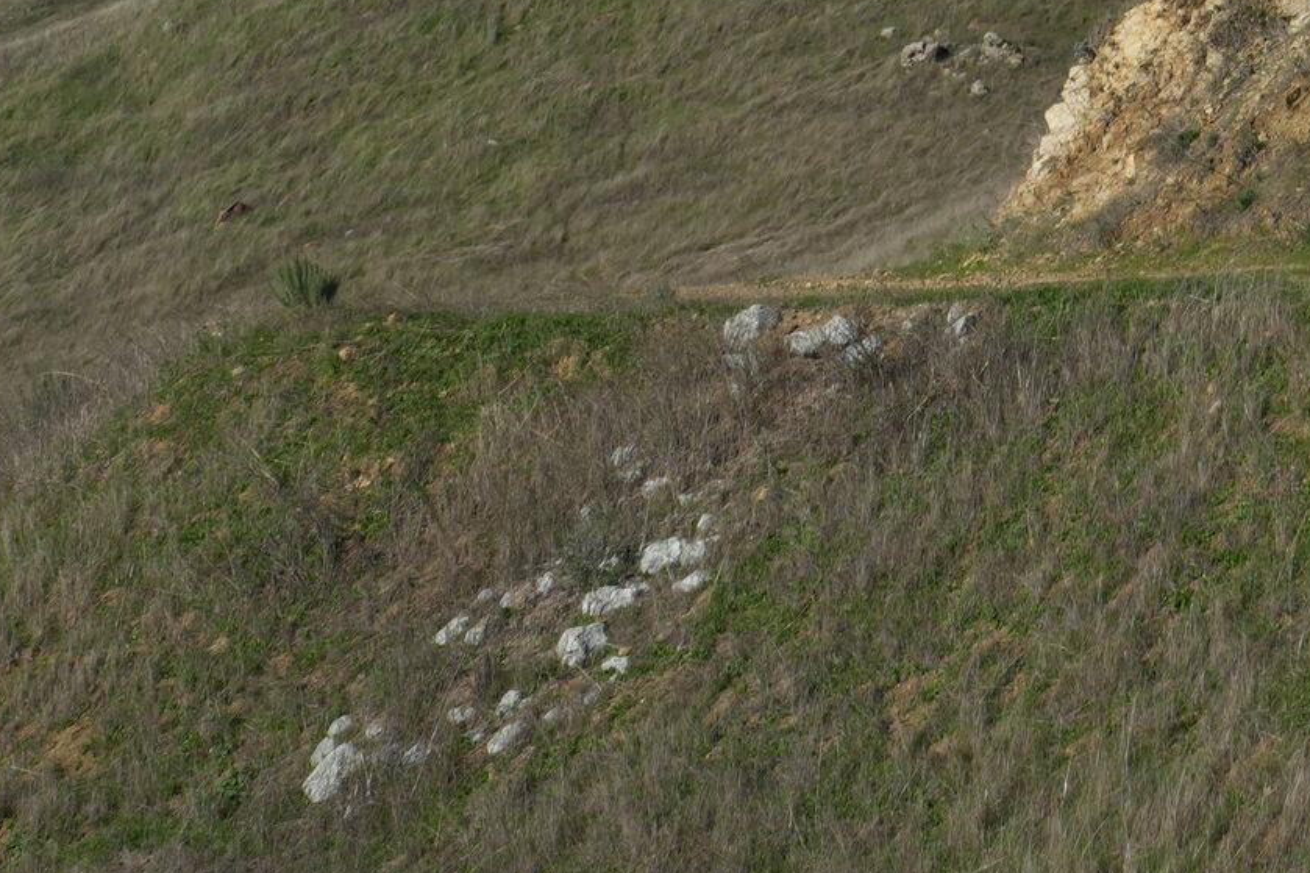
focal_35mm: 345
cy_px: -693
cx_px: 2231
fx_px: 12551
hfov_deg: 5.9
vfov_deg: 4.0
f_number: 5.6
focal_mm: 67
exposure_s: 1/1000
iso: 125
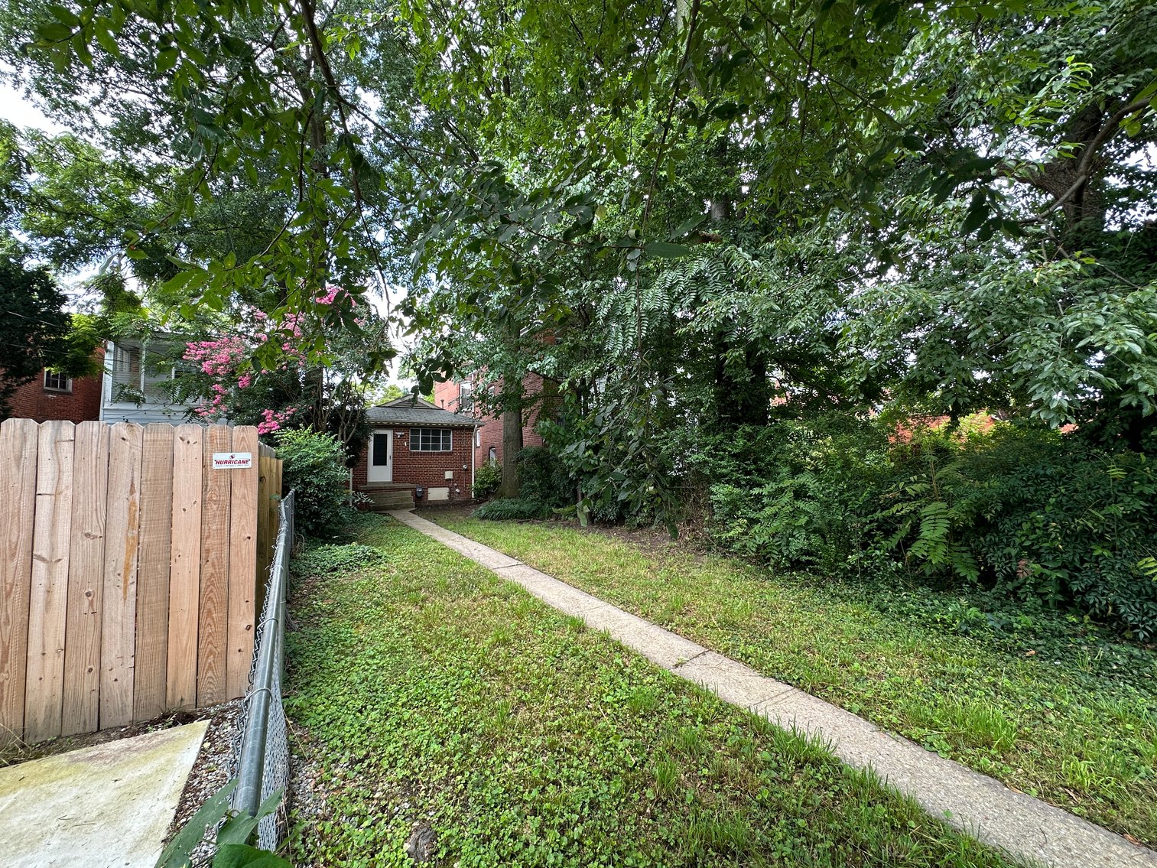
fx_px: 468
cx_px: 578
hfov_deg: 102.1
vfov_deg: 85.7
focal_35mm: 14
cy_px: 434
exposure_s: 1/134
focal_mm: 2.22
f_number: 2.2
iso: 40
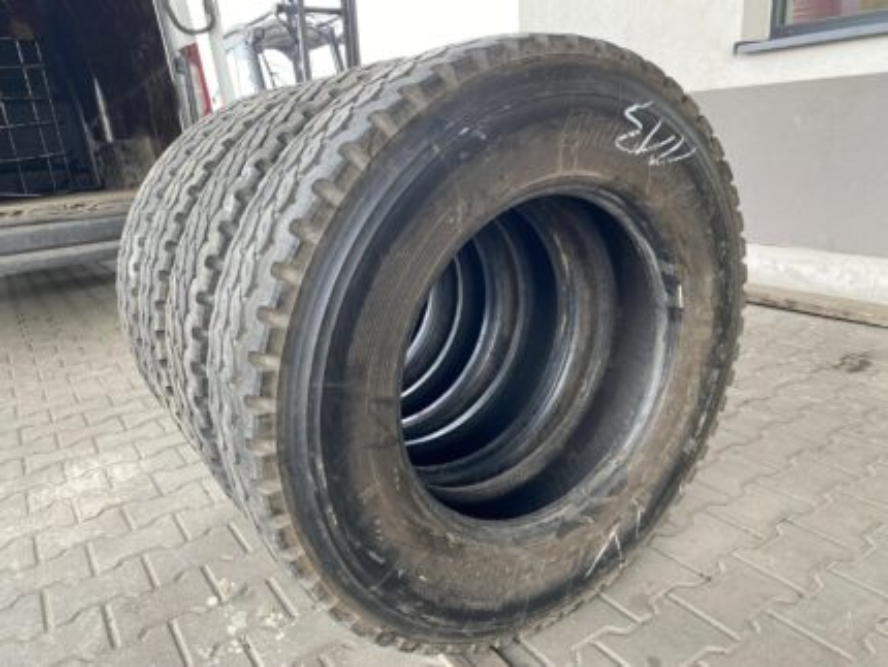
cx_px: 444
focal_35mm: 26
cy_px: 334
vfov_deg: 53.1
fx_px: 667
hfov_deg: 67.3
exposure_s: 1/122
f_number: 1.8
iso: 40
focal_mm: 4.25
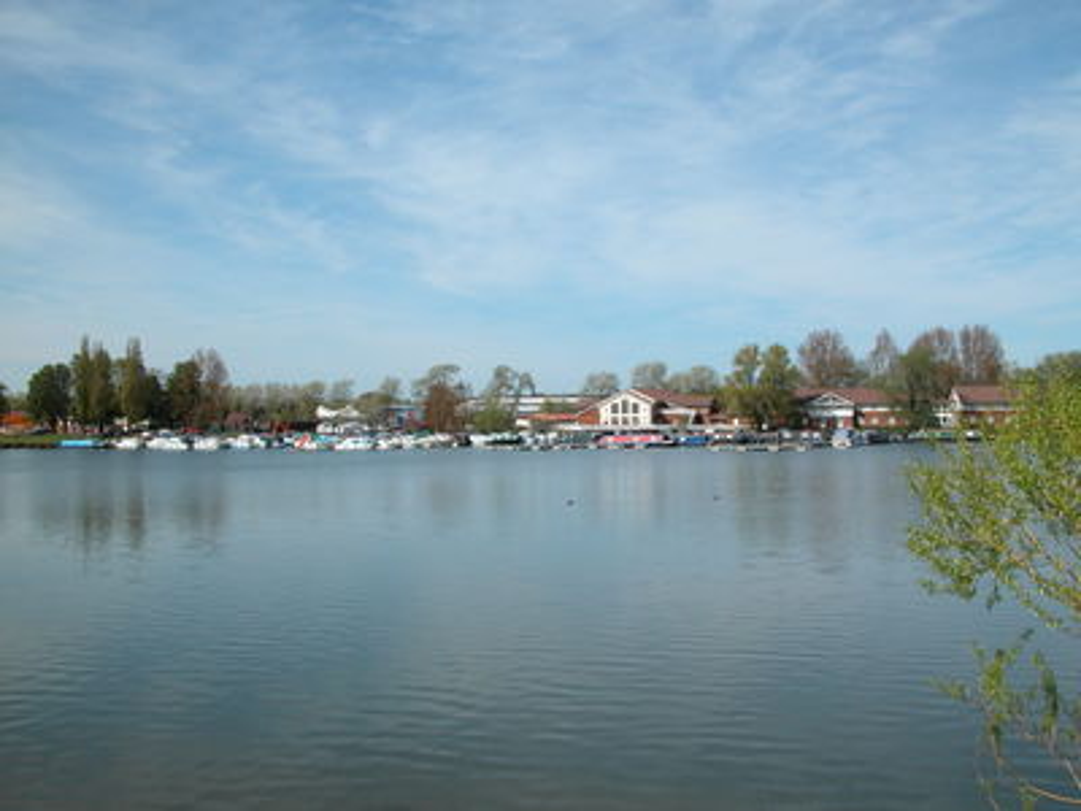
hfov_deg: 47.9
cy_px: 406
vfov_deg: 36.8
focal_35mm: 39
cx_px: 540
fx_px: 1218
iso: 100
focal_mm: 10
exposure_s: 1/356
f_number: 7.2
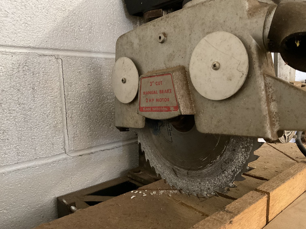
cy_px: 114
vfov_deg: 48.2
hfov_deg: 61.7
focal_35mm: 29
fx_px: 256
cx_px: 153
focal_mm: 3
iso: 500
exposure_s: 1/30
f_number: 1.8
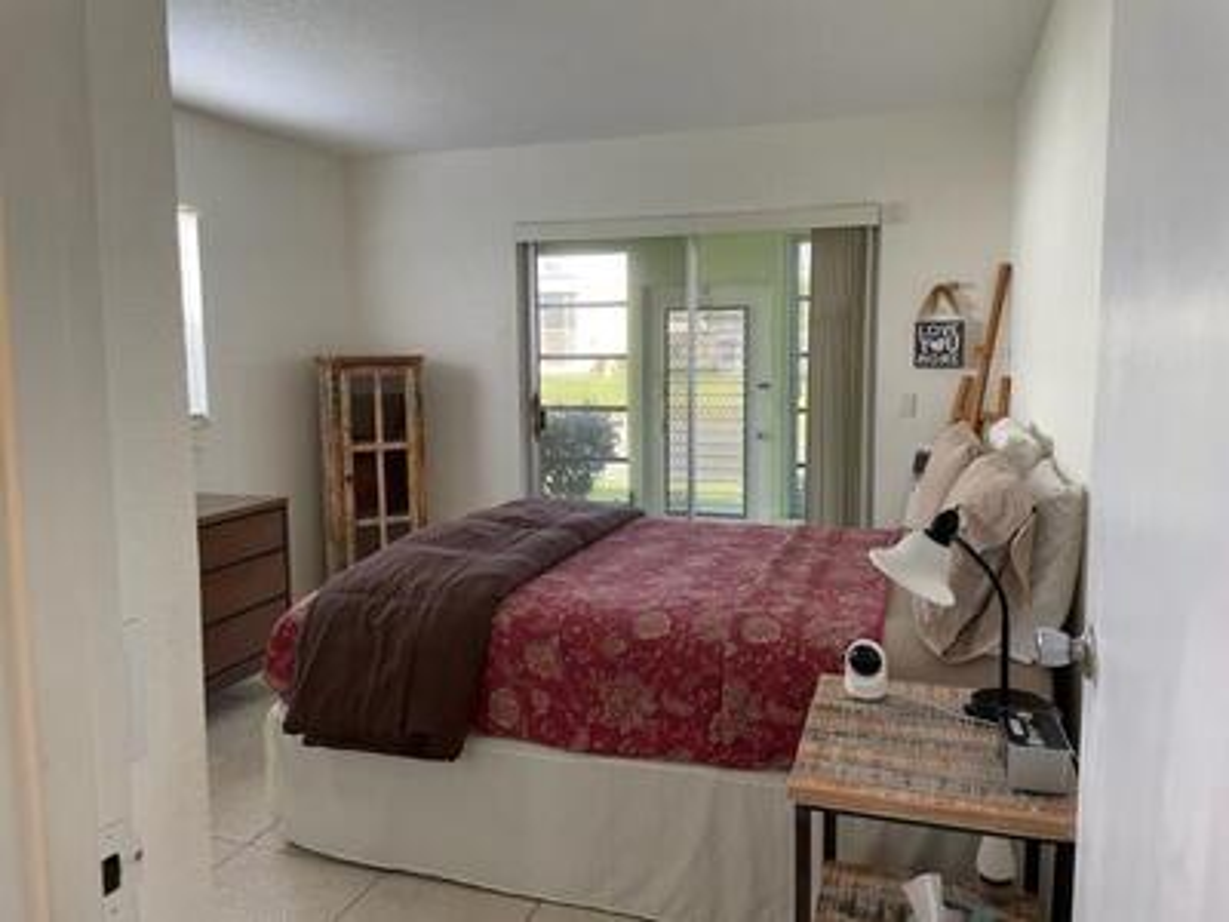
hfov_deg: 67.3
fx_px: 923
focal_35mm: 26
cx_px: 614
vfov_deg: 53.1
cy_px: 461
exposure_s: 1/60
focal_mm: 4.2
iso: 100
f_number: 1.6
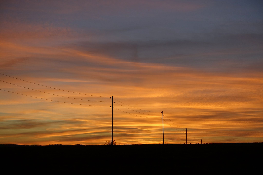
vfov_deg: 19.5
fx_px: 511
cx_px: 132
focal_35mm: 70
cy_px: 88
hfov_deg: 28.8
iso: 125
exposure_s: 1/320
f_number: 4
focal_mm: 25.7
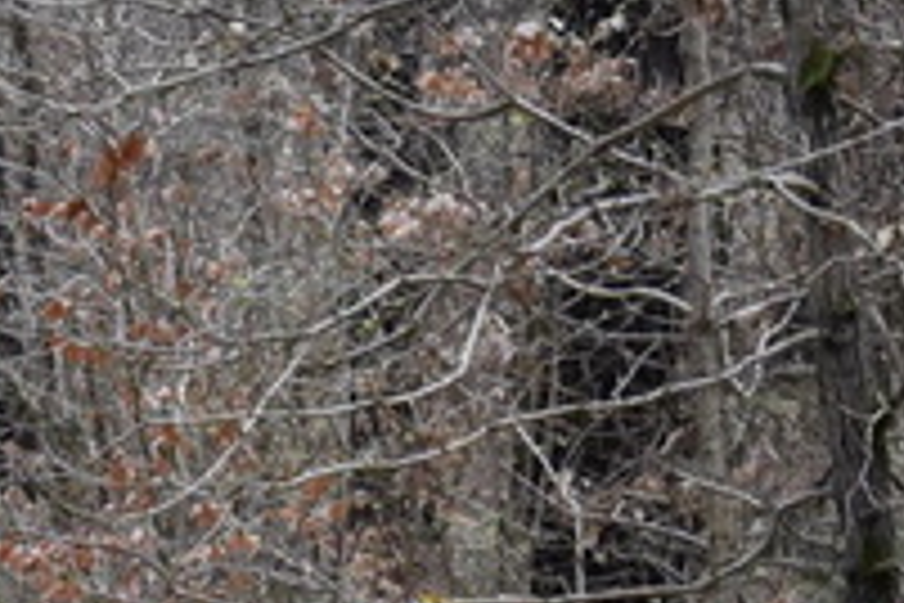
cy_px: 382
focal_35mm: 296
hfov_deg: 6.8
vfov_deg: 4.6
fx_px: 7432
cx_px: -526
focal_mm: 50
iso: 4000
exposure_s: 1/1600
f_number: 6.3
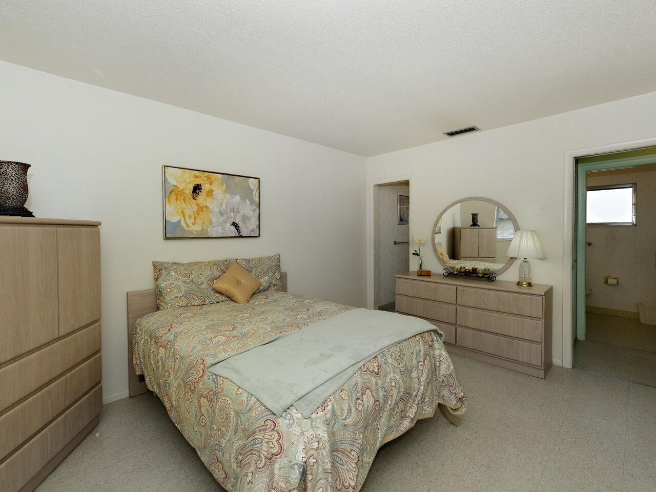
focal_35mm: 14
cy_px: 246
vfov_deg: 85.7
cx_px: 328
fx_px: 265
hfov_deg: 102.1
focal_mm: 14
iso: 320
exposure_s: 1/250
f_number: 5.6
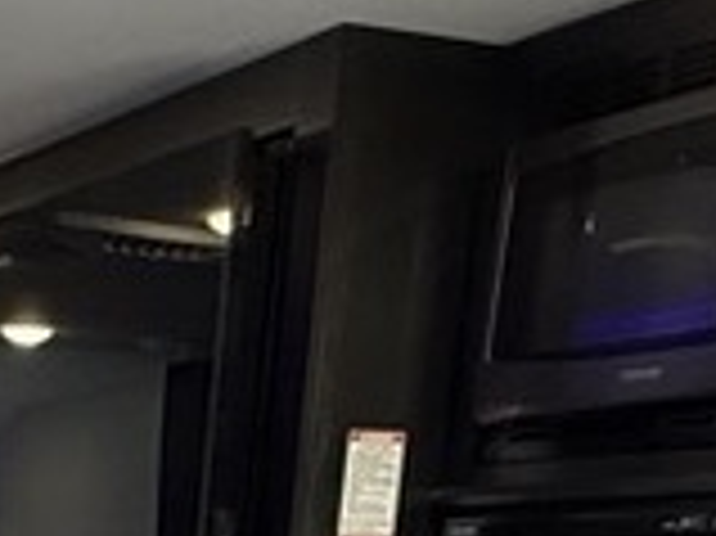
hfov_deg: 20.2
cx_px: -248
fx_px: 1819
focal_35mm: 88
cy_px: 1324
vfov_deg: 12.6
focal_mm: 2.22
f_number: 2.2
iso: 400
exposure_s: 1/60
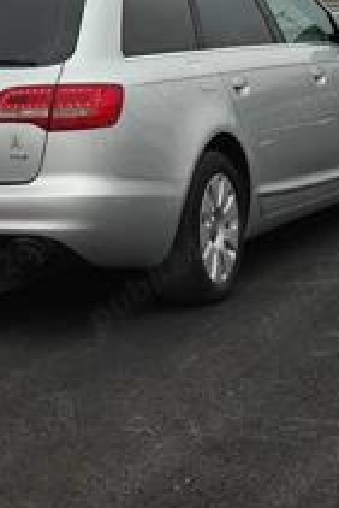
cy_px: 128
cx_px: 82
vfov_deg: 14.8
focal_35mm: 138
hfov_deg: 9.9
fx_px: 1946
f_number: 2.6
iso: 125
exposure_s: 1/159
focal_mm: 13.3
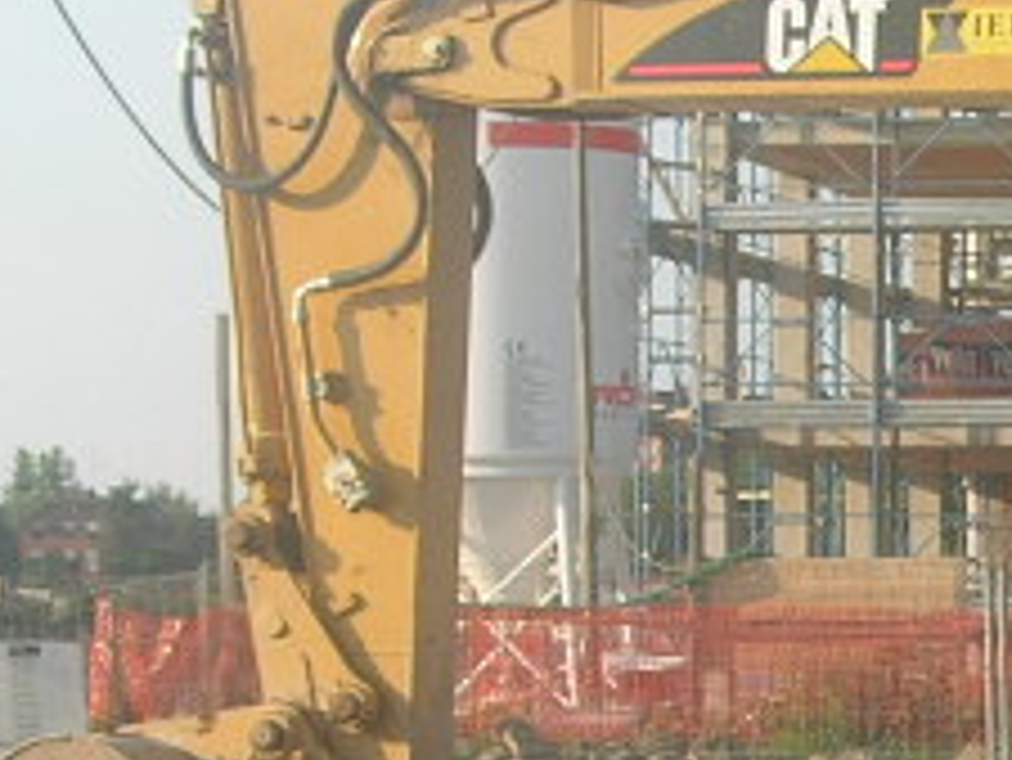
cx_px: 1385
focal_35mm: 173
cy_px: 729
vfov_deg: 8.6
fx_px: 5060
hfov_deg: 11.1
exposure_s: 1/256
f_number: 4.8
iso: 64
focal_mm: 7.8
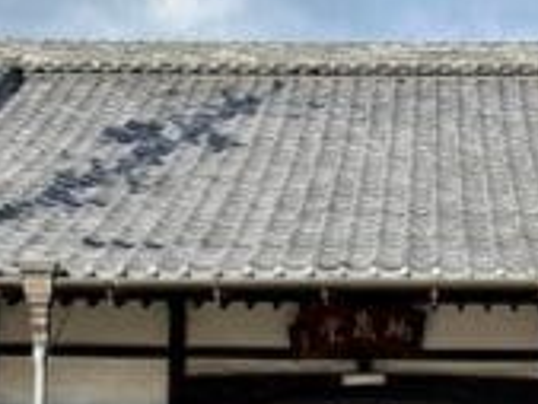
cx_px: 382
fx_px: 1198
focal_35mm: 77
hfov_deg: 25.1
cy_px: 469
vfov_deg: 18.3
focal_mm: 5.7
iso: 50
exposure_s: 1/2632
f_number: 1.5
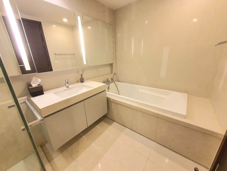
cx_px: 114
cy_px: 86
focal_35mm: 13
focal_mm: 1.8
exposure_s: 1/50
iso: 400
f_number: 2.2
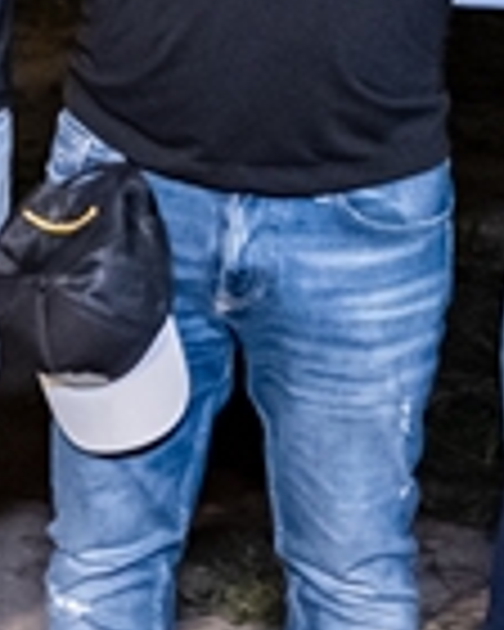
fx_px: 3338
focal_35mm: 179
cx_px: 88
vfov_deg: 10.8
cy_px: 176
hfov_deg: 8.6
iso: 2500
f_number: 2.8
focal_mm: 24
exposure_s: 1/160
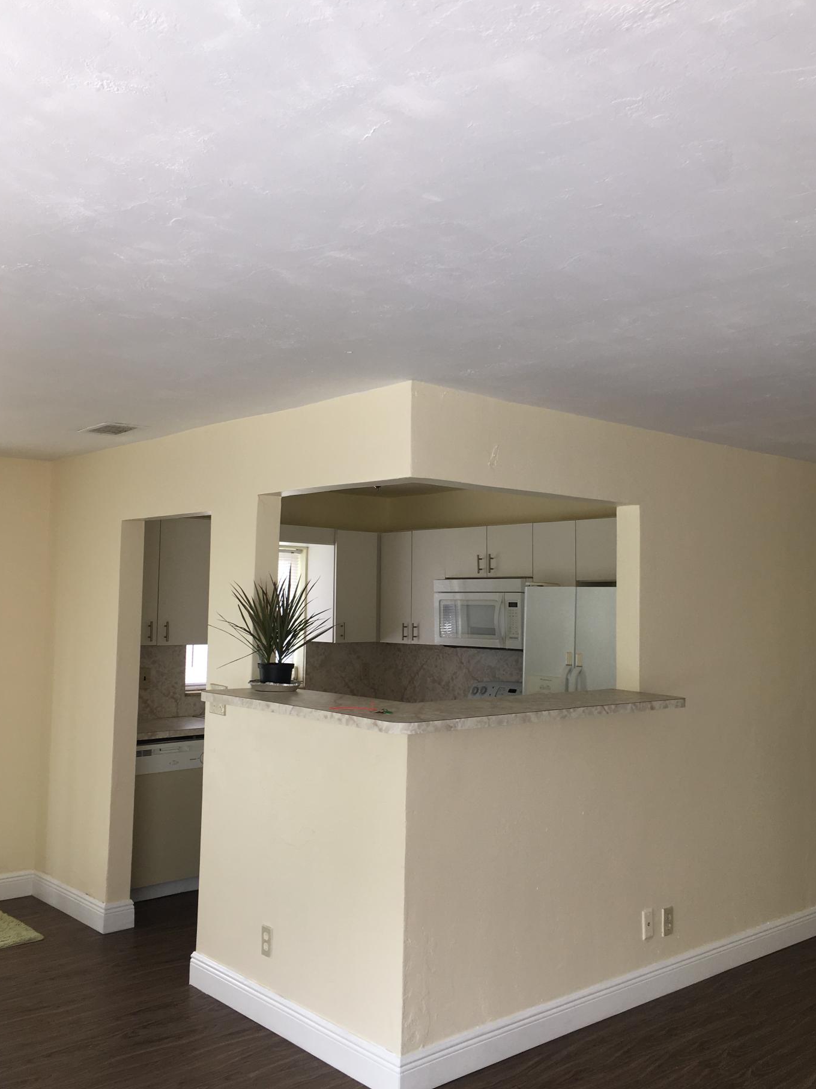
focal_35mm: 32
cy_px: 527
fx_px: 1006
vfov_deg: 56.8
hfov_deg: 44.1
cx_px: 424
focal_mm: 4.15
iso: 25
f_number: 2.2
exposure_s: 1/44
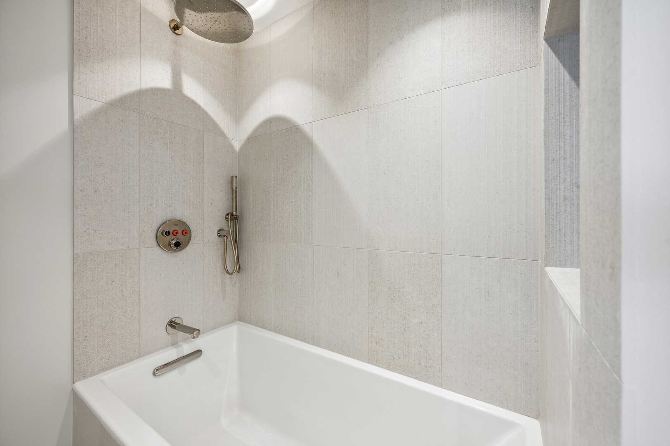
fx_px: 260
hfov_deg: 104.3
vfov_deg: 81.1
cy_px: 223
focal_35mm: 14
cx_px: 335
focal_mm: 14
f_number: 8
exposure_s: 1/25
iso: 400
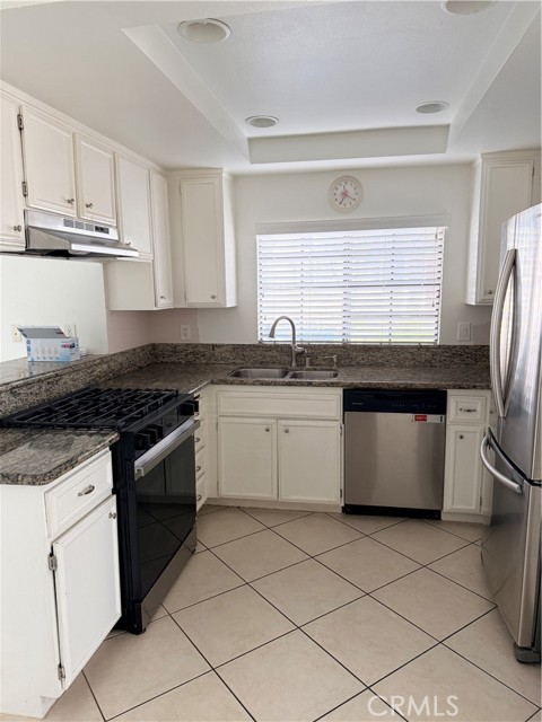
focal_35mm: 24
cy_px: 361
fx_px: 501
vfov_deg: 71.6
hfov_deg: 56.8
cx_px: 271
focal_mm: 6.76
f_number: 1.78
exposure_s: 1/60
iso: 320
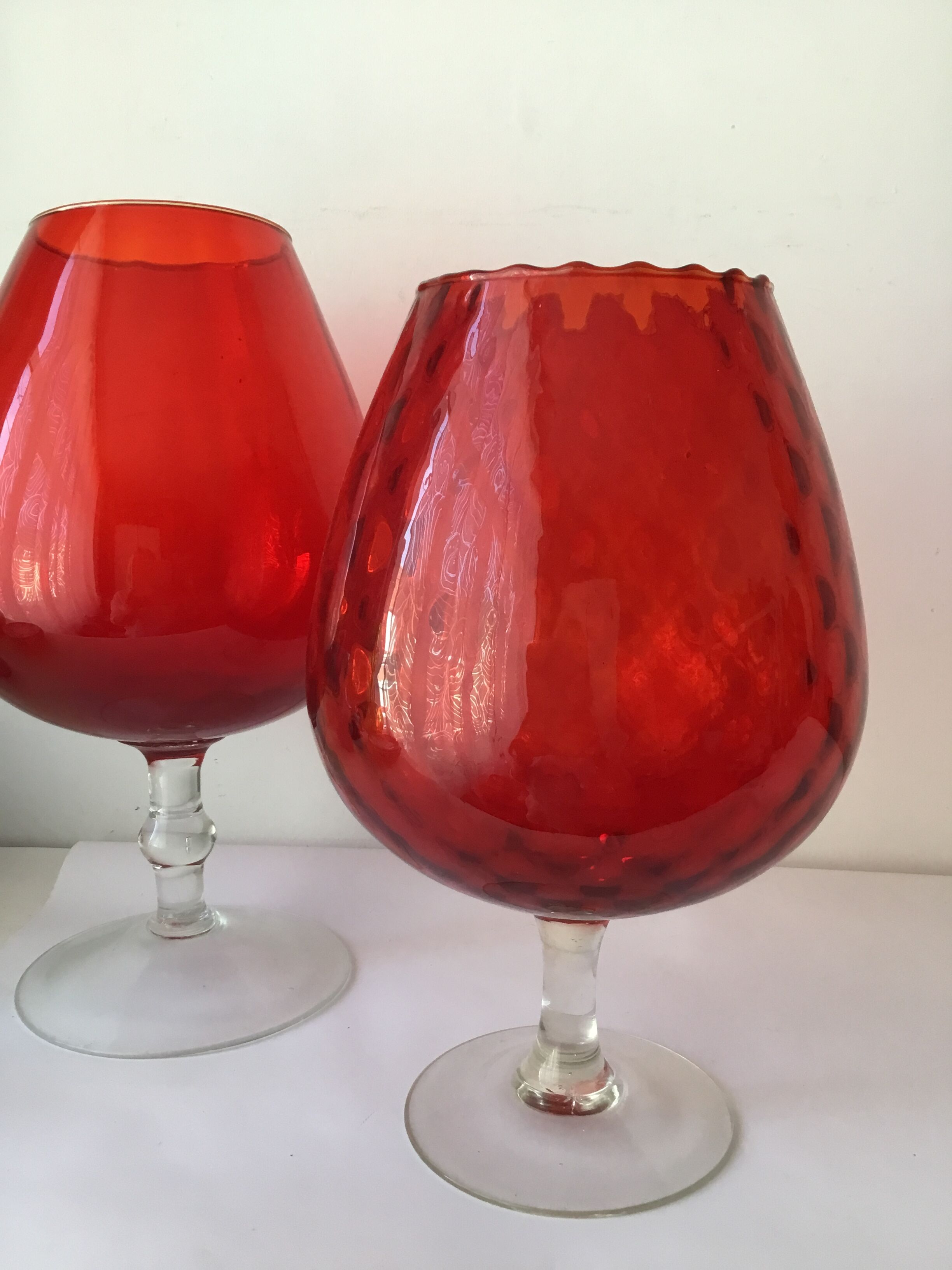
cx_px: 476
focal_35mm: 31
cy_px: 635
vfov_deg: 58.4
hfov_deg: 45.4
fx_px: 1137
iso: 40
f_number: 2.4
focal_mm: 3.3
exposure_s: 1/33
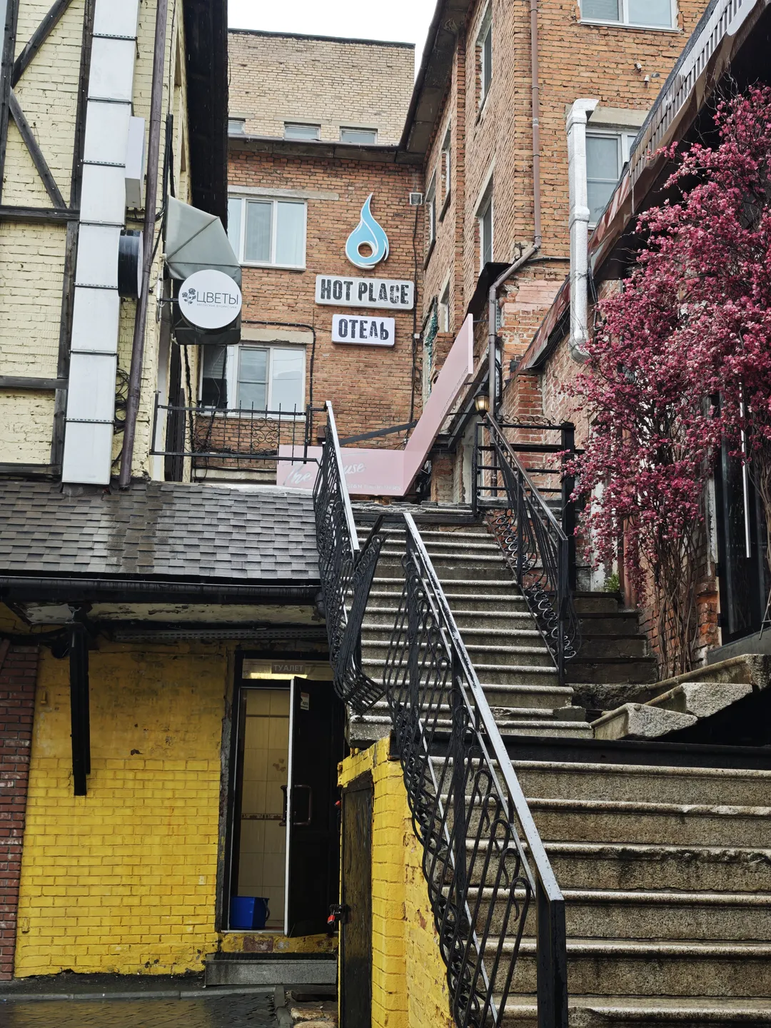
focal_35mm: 46
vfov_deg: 41.2
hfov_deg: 31.5
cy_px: 514
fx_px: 1366
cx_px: 386
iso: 50
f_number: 1.62
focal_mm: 6.55
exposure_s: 1/344
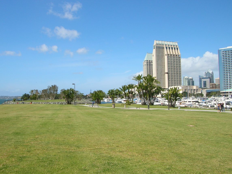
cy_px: 87
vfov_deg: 40.6
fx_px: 234
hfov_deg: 52.7
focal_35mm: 35
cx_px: 116
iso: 50
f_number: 5.6
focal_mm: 5.8
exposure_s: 1/310
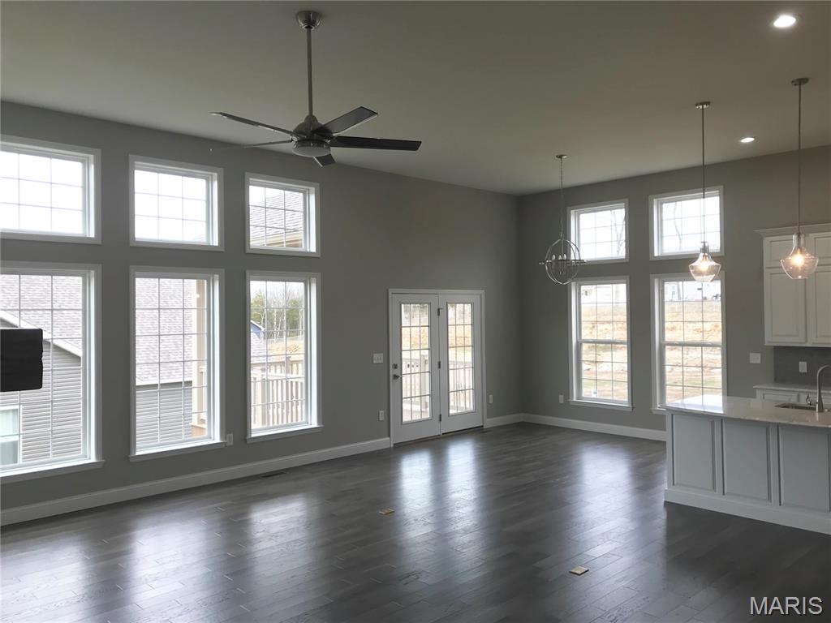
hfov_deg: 63.4
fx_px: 672
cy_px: 312
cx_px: 416
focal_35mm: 28
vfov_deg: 49.7
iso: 32
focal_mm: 3.99
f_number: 1.8
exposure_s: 1/120
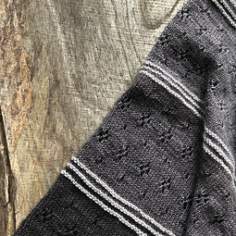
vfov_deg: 19.2
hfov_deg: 19.2
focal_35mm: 90
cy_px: 157
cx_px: 172
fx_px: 694
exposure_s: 1/60
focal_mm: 6
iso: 50
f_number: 2.4
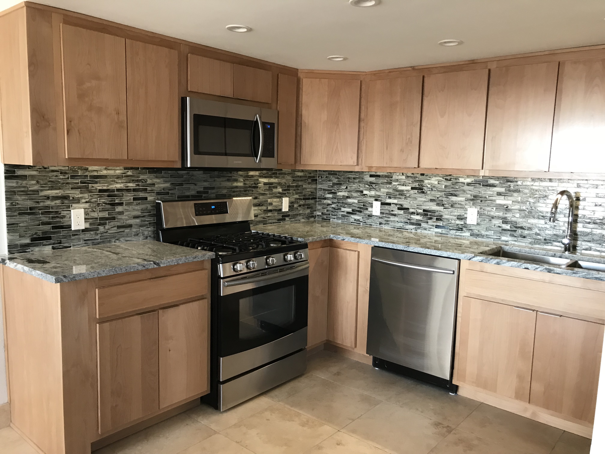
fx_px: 489
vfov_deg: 49.7
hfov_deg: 63.4
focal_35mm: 28
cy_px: 227
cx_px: 302
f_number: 1.8
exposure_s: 1/24
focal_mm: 3.99
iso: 40
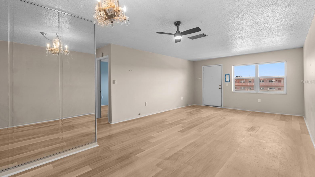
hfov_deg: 99.4
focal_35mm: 16
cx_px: 158
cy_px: 82
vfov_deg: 67.0
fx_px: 134
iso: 100
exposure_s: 1/2.5
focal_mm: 10
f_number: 7.1
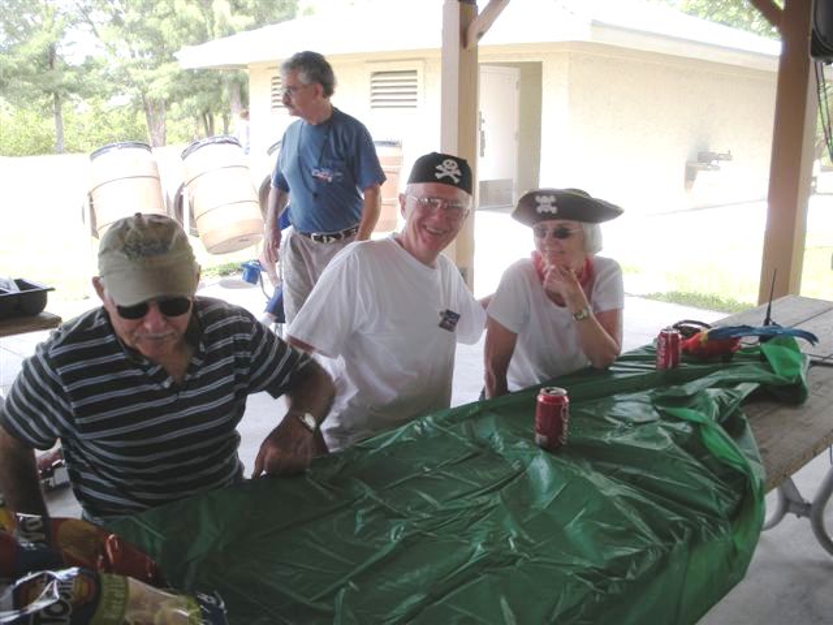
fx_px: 866
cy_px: 312
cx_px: 416
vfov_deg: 39.7
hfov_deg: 51.4
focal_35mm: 36
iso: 64
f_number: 3.5
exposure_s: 1/79.1
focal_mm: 6.3
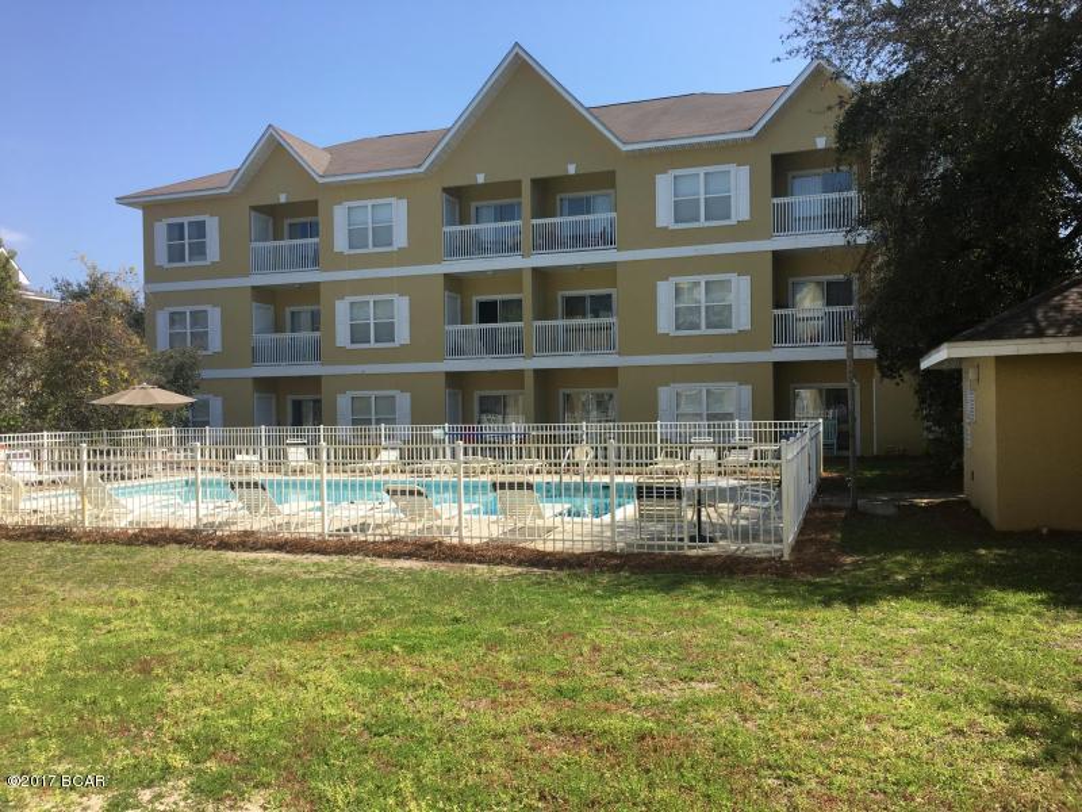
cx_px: 541
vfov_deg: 48.2
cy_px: 406
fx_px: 906
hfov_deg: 61.7
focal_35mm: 29
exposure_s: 1/1374
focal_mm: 4.15
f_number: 2.2
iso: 25
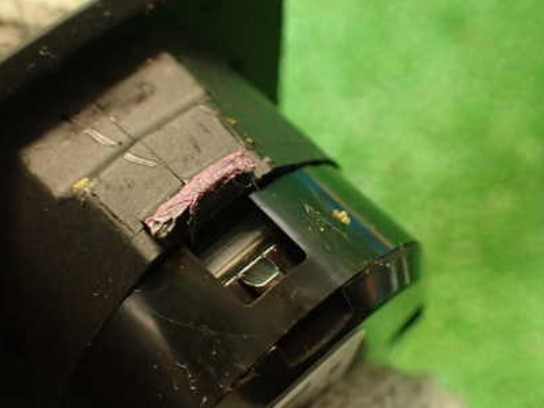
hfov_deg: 39.2
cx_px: 184
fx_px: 754
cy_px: 223
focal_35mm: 48
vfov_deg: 30.2
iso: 500
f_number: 2.4
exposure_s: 1/30
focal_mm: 5.79
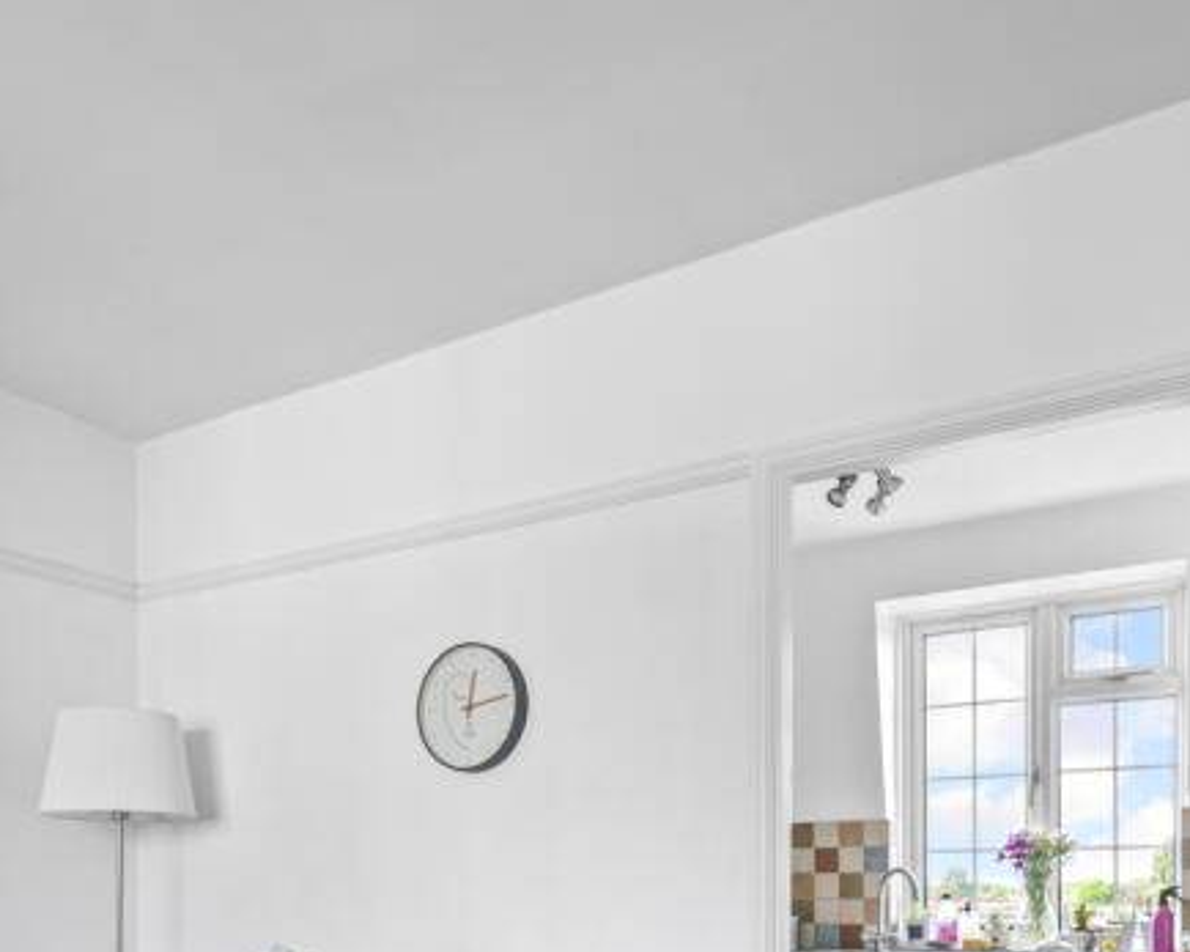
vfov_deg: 42.0
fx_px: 1092
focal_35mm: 31
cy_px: 909
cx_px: 568
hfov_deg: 57.2
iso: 200
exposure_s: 1/1.25
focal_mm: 14
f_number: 16
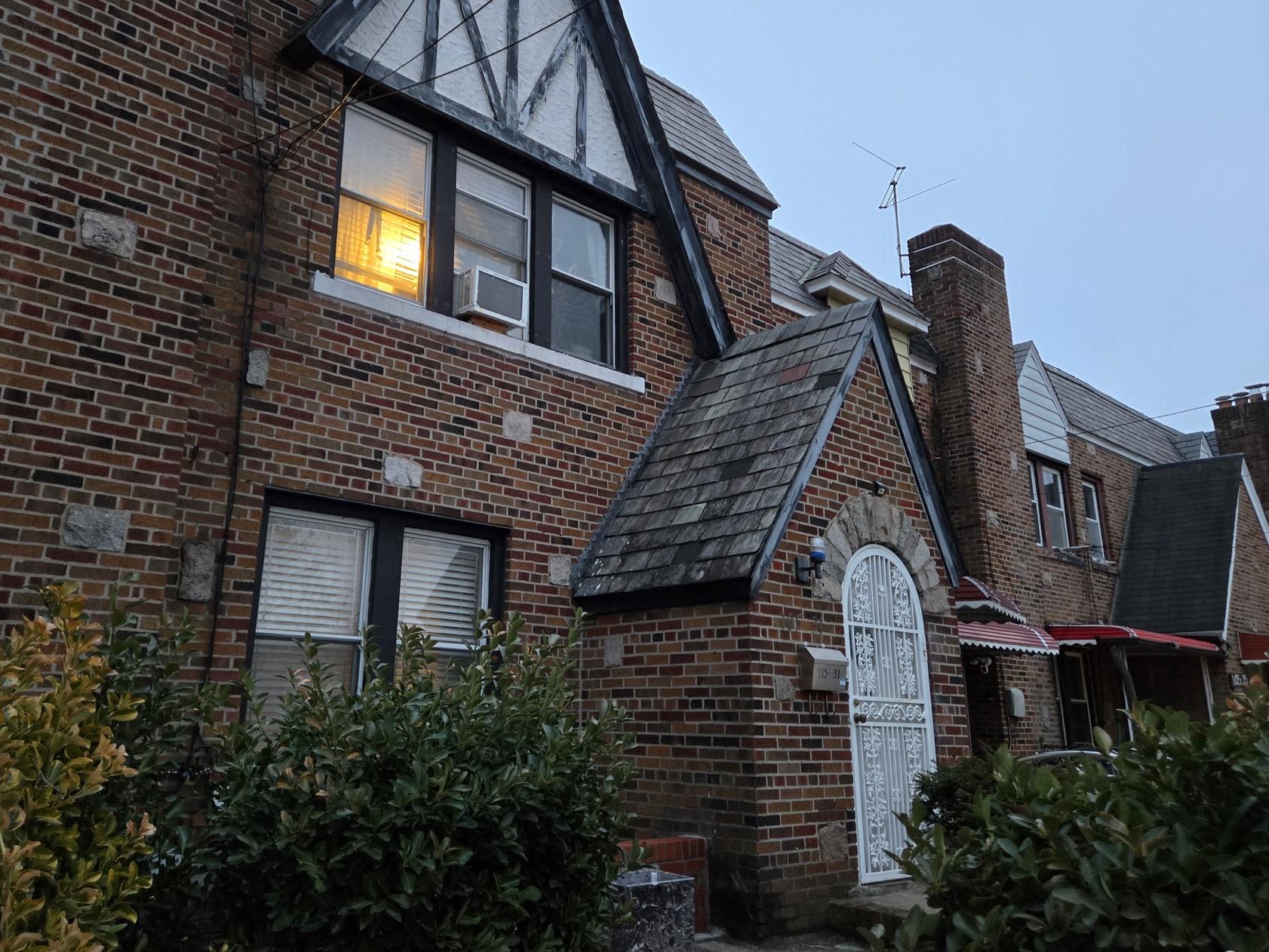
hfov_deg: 63.4
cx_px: 602
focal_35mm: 28
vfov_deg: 49.6
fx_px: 1027
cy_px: 398
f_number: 1.8
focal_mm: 5.4
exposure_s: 1/60
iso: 1250
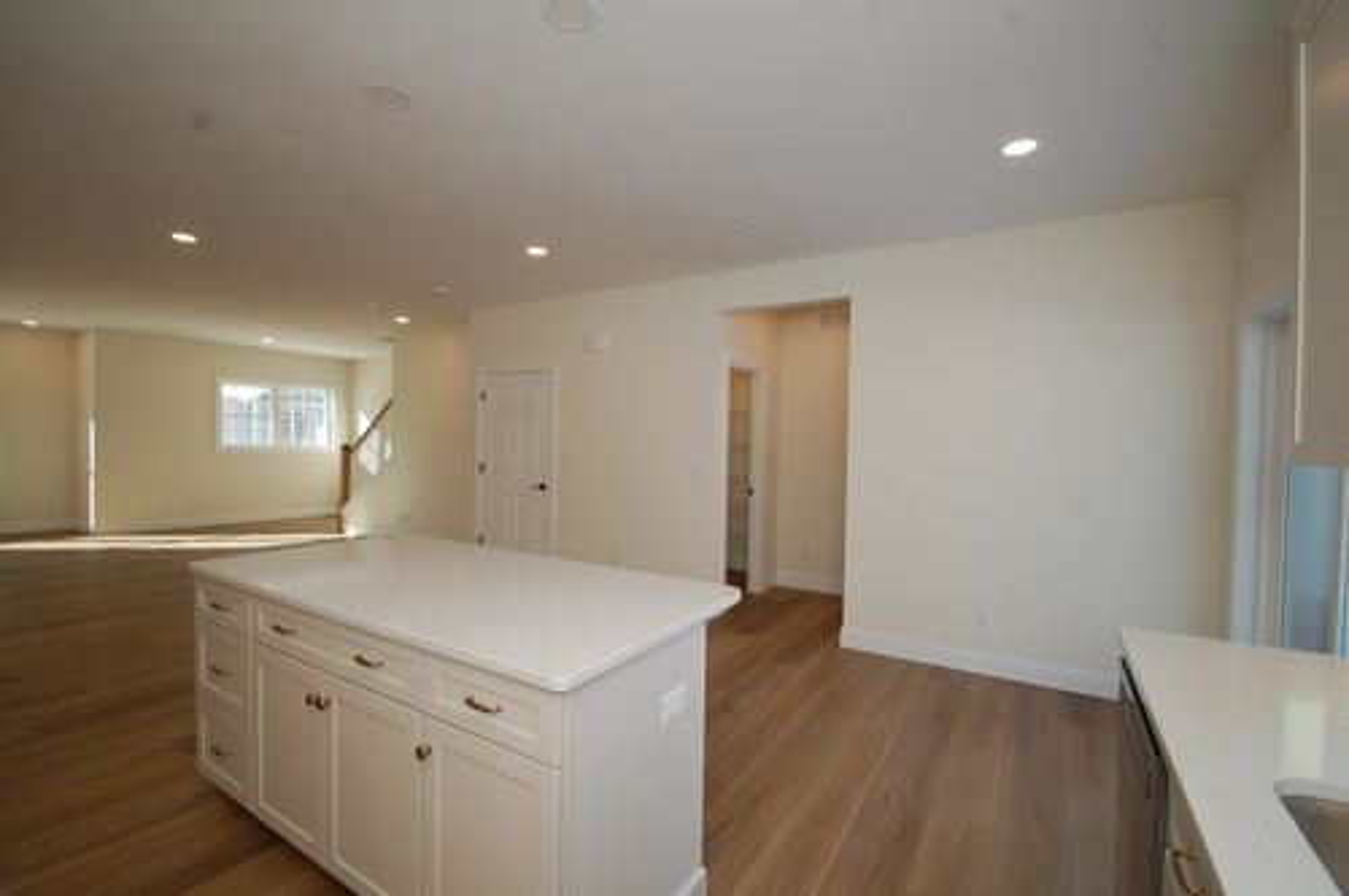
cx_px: 674
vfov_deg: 77.2
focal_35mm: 15
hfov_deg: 100.5
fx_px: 561
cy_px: 448
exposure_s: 1/125
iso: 400
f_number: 5.6
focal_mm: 10
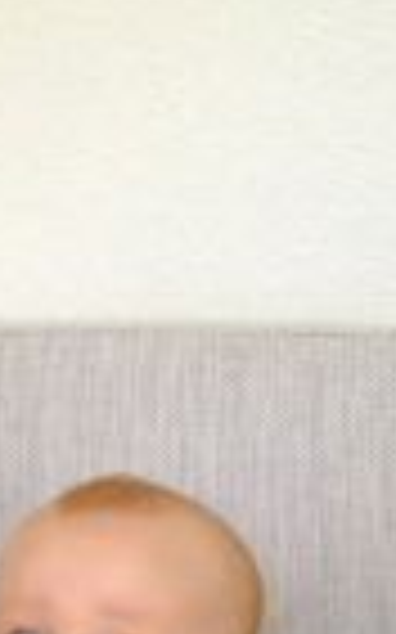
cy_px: 886
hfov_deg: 12.2
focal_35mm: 107
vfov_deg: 17.9
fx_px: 1850
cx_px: 81
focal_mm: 4.28
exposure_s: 1/30
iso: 64
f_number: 2.4
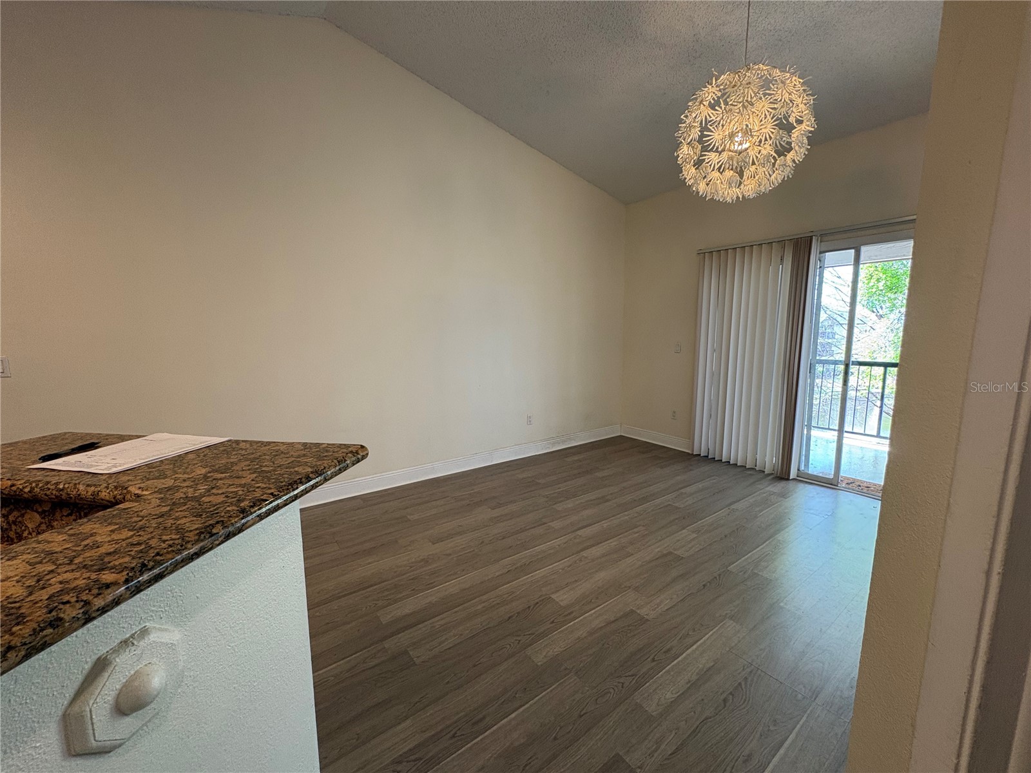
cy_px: 386
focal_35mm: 14
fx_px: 417
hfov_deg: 102.1
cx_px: 516
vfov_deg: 85.7
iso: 200
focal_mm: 2.22
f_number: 2.2
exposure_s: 1/60
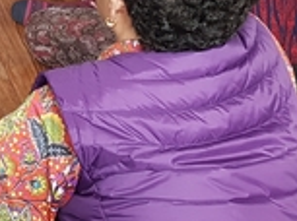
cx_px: -276
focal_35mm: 109
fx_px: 933
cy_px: -207
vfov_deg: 12.1
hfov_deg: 15.1
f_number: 1.7
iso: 80
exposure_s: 1/60
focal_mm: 4.3
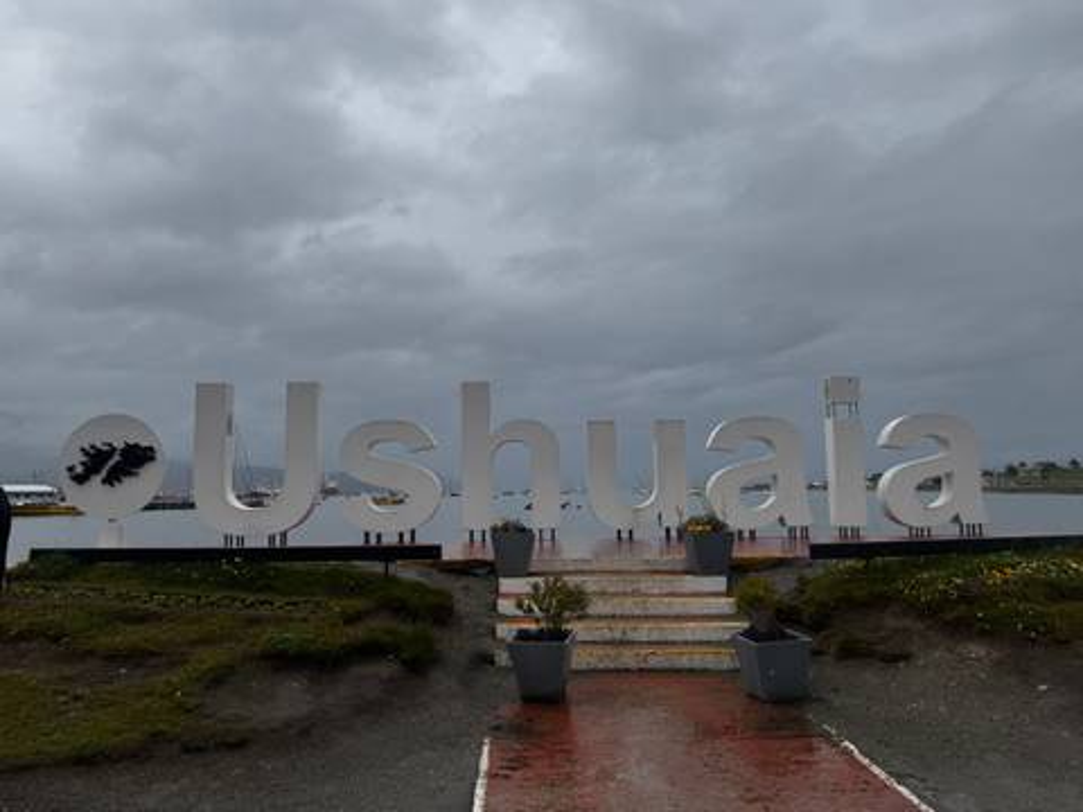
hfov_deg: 71.6
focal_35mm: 24
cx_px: 542
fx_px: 751
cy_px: 406
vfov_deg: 56.8
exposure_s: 1/12346
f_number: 1.78
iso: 64
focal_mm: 6.76
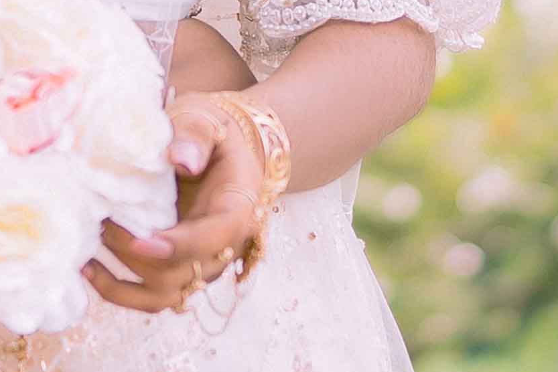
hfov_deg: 8.2
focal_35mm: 252
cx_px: 119
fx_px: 3907
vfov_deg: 5.3
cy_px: -432
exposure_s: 1/1600
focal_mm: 35
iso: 200
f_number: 1.4
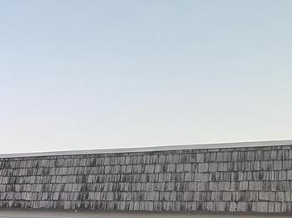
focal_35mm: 49
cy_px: 235
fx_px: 413
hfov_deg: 32.0
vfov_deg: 27.3
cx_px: -64
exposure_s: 1/109
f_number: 1.7
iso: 131
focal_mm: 2.02
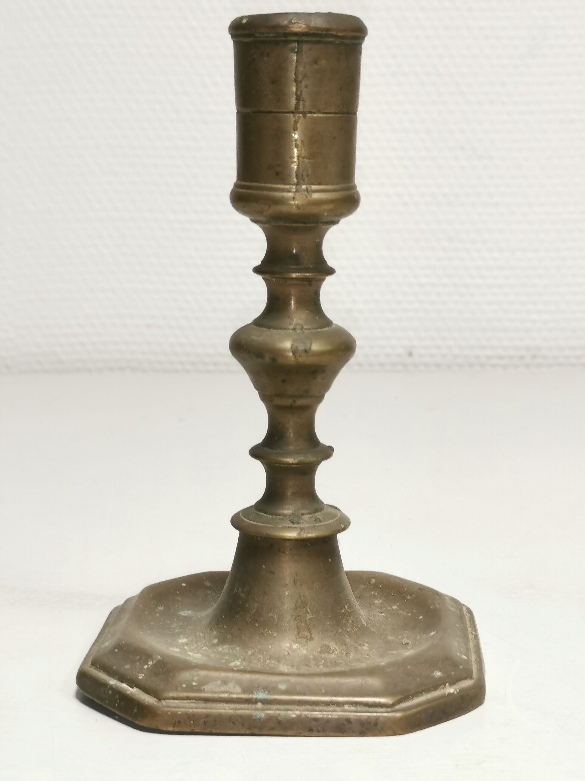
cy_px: 390
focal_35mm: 66
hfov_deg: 22.3
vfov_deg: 29.4
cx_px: 292
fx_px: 1487
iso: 125
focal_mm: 5.58
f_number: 1.8
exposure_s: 1/50
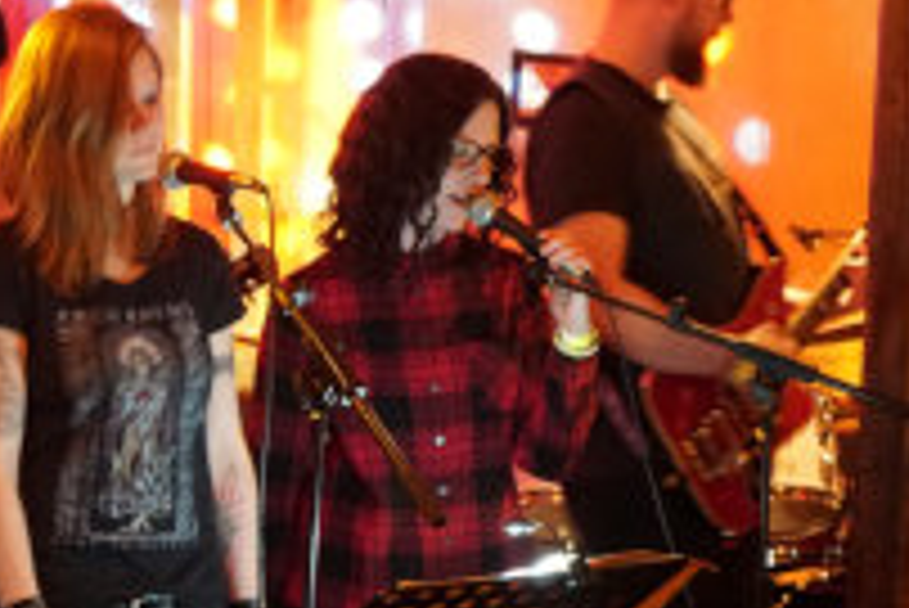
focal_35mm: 85
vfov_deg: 15.9
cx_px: 22
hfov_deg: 23.0
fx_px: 2154
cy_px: 493
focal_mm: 23
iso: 6400
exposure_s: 1/8
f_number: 4
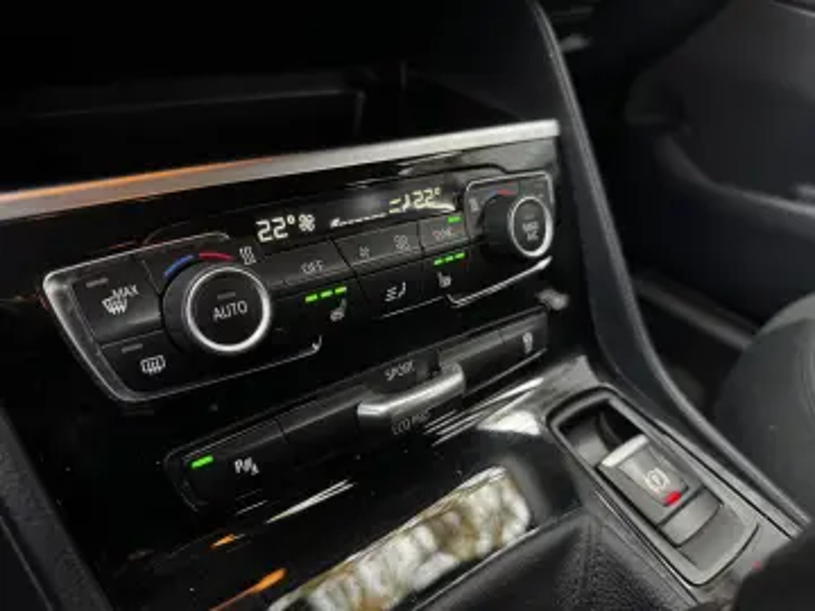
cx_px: 408
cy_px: 306
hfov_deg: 71.6
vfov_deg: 56.8
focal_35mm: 24
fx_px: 565
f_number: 1.78
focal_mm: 6.76
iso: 160
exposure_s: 1/50
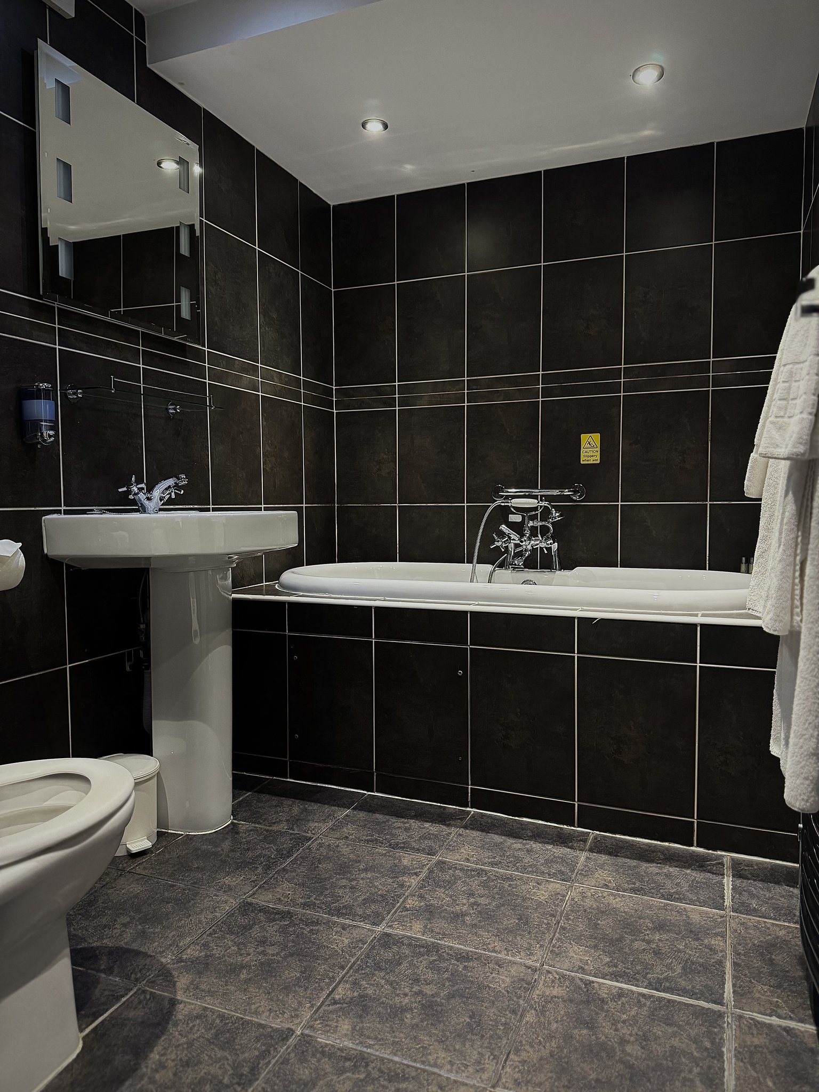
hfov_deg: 56.8
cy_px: 546
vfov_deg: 71.6
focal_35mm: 24
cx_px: 410
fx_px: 757
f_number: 1.78
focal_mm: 6.76
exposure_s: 1/50
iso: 400
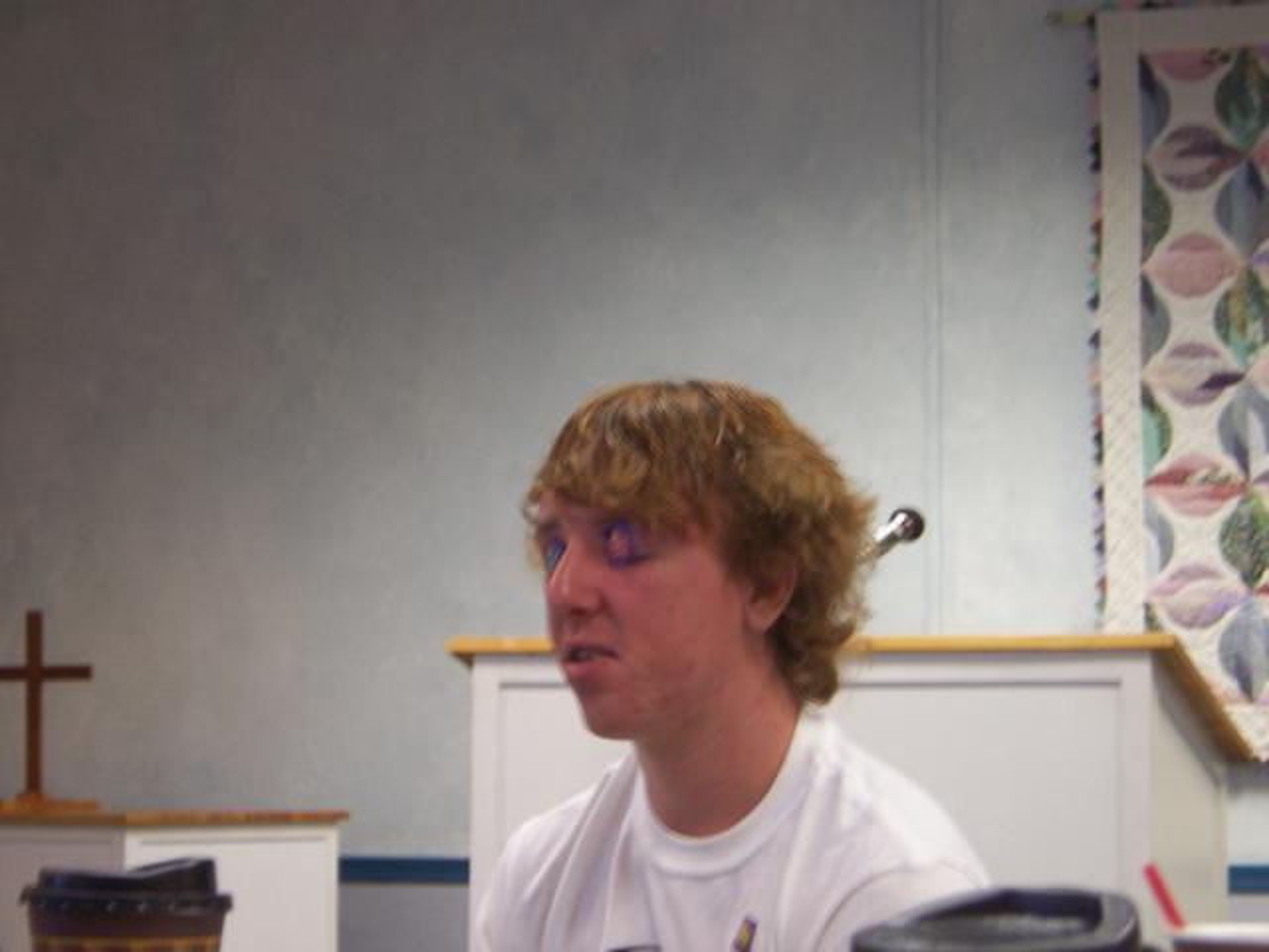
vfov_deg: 14.8
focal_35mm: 100
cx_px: 634
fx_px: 3666
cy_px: 476
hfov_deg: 19.6
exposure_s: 1/8
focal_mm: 16.6
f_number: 4.9
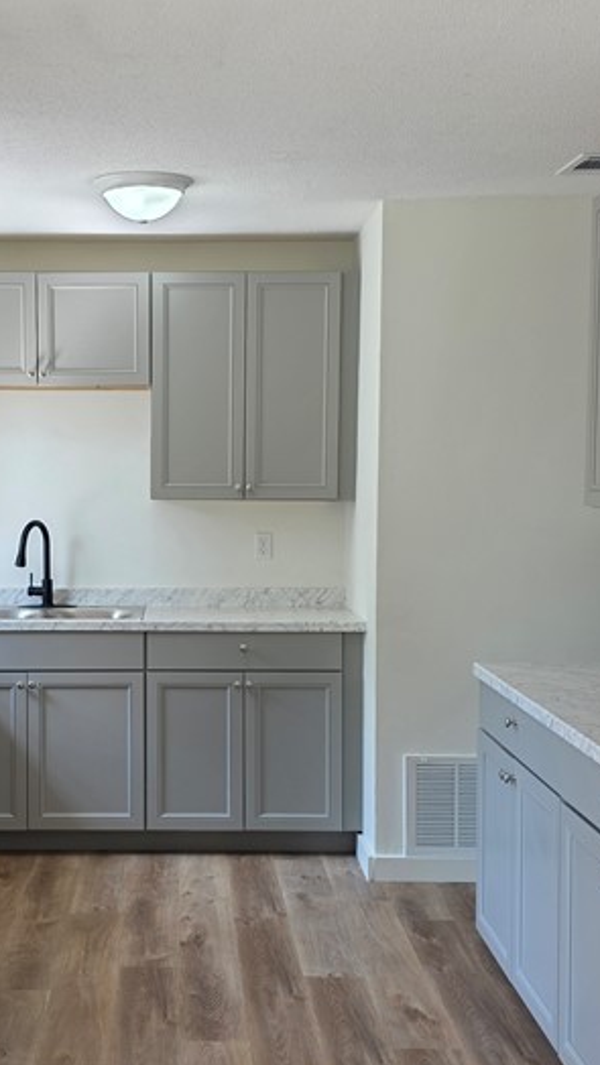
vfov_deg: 42.1
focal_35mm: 49
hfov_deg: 24.1
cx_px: 140
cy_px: 551
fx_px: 1385
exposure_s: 1/180
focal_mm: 6.3
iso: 80
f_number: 1.7
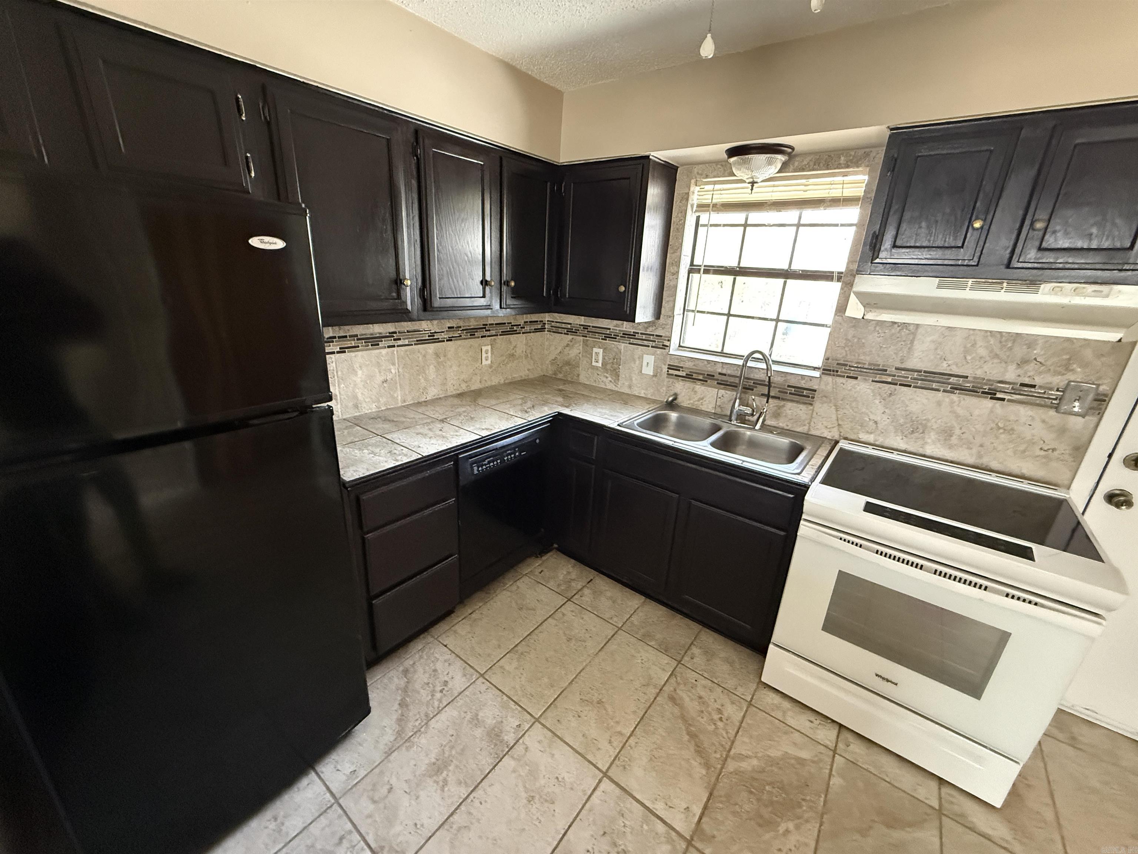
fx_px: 460
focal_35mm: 14
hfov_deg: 102.1
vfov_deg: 85.7
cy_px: 427
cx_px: 569
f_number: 2.2
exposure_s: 1/60
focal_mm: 2.22
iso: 800
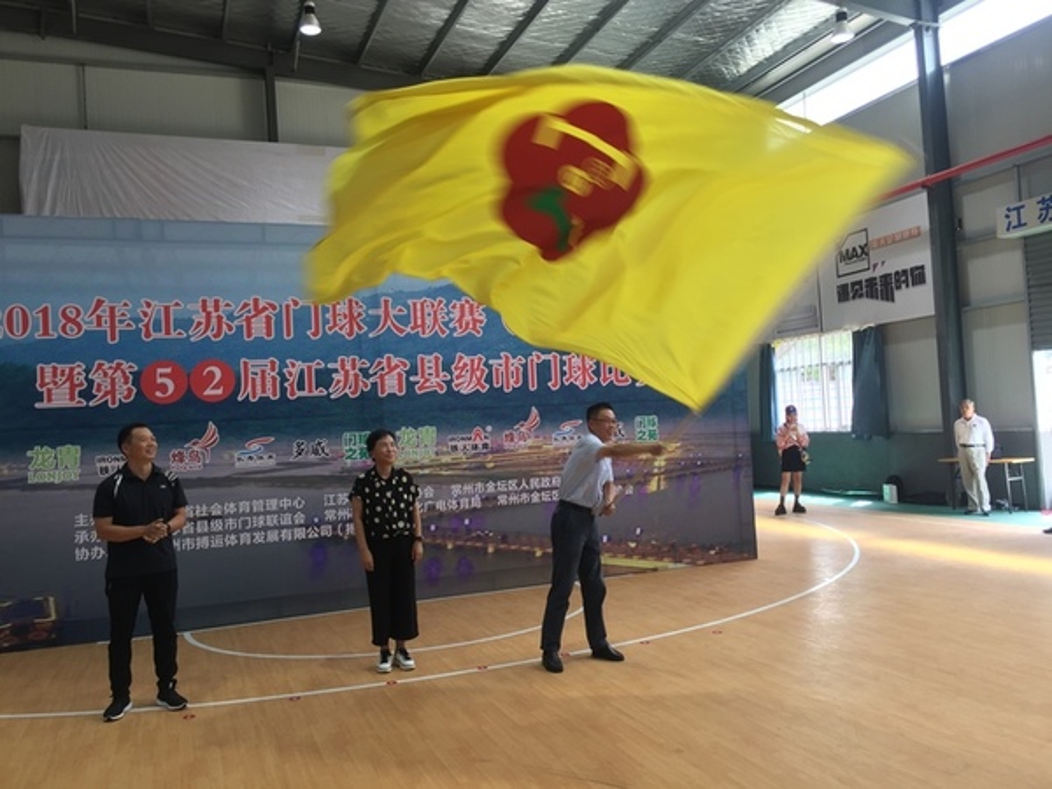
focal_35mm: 29
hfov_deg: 61.7
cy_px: 394
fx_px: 881
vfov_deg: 48.2
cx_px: 526
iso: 32
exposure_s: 1/40
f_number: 2.2
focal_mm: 4.15
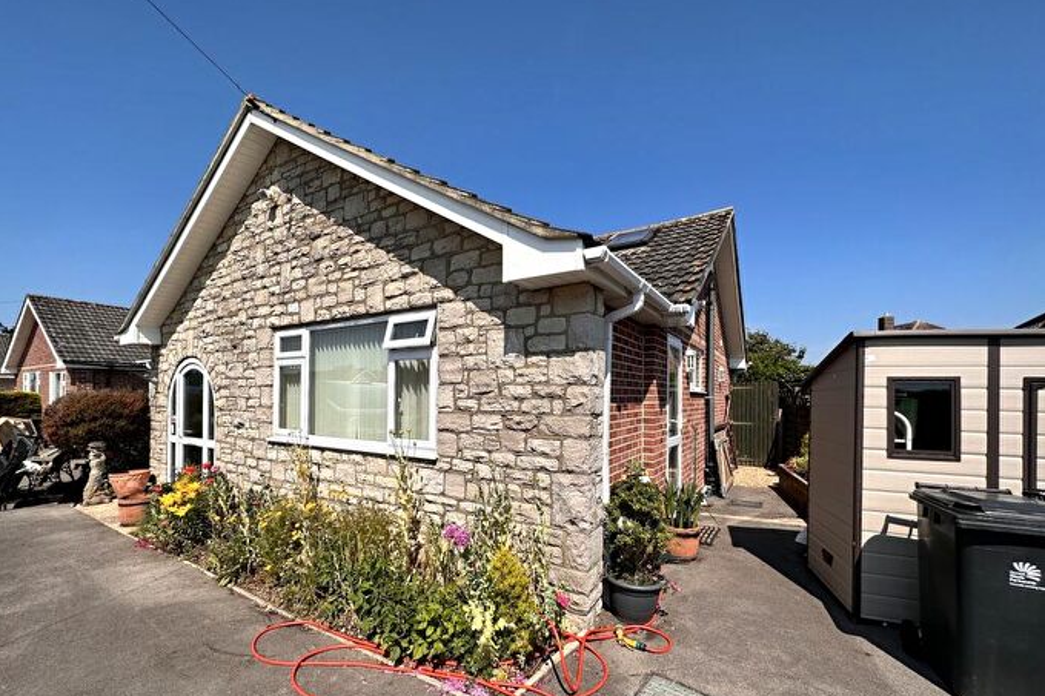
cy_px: 394
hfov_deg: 100.4
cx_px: 509
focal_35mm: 15
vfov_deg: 76.9
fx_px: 435
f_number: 2.2
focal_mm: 2.22
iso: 50
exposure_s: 1/3610
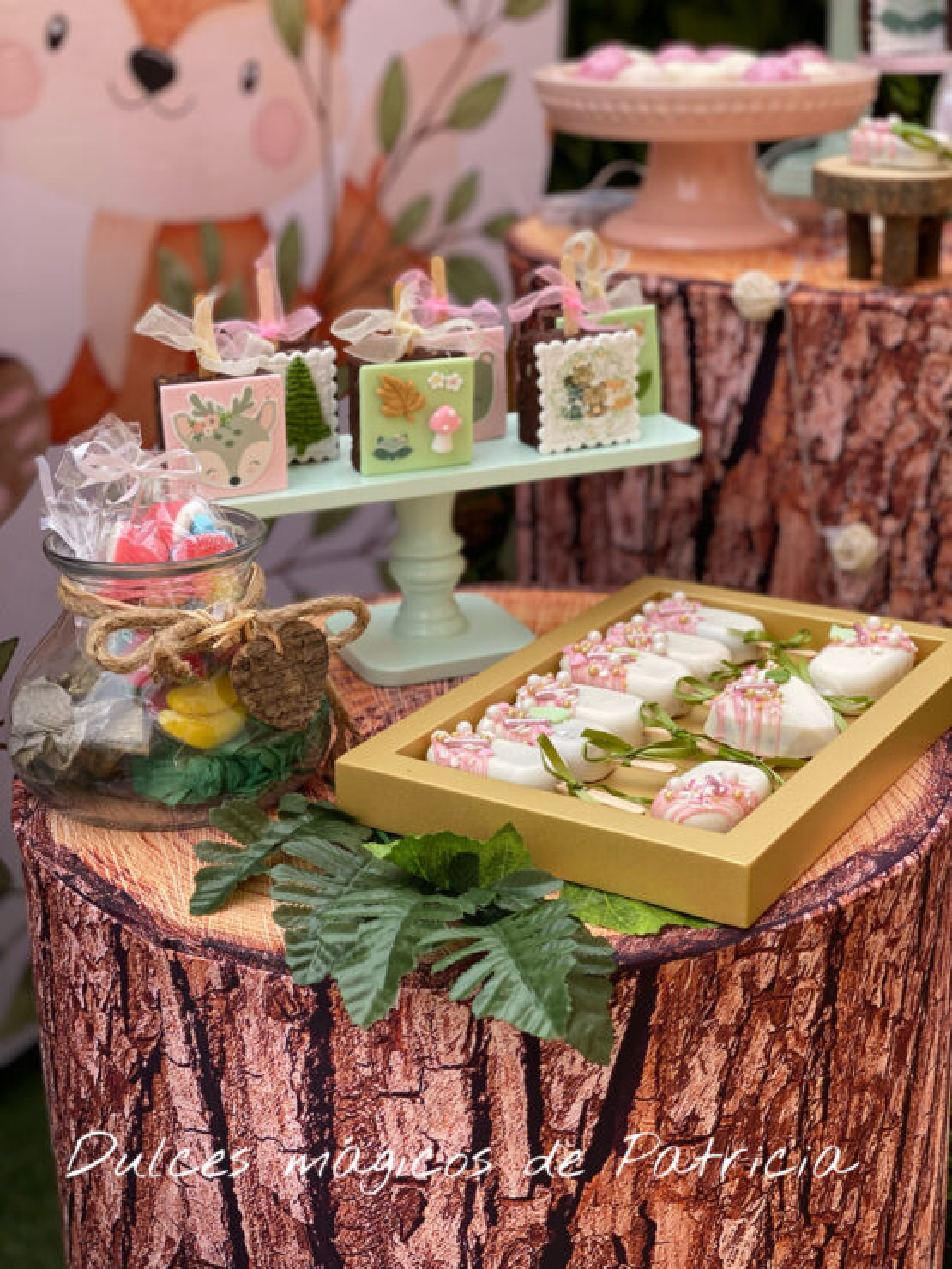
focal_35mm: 52
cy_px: 634
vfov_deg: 36.8
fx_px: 1907
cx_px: 476
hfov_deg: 28.0
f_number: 2
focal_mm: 6
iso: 20
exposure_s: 1/585
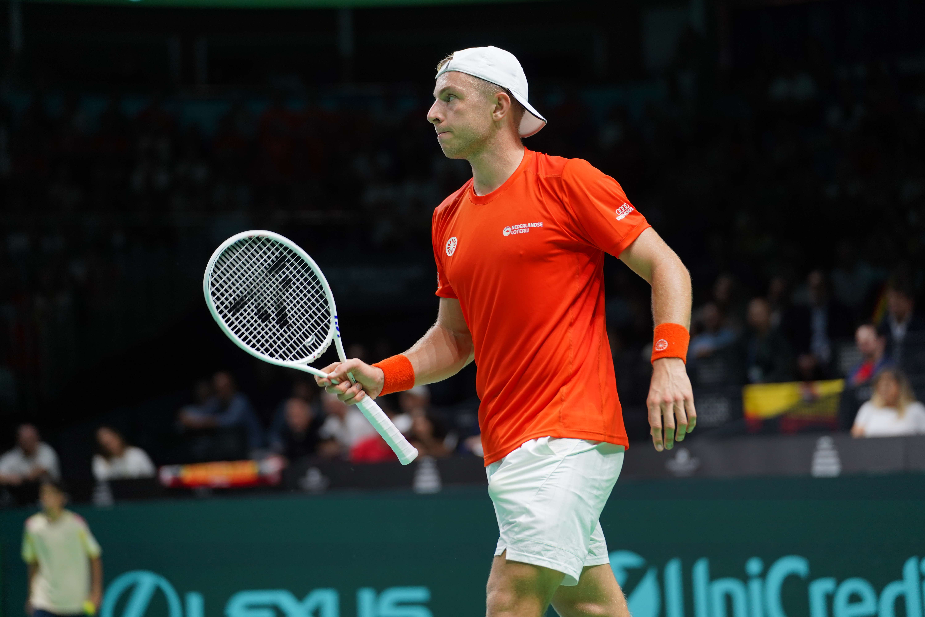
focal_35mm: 129
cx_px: 462
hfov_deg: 15.9
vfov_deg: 10.6
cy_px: 308
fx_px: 3314
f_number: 2.8
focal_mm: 129
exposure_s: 1/400
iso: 1000
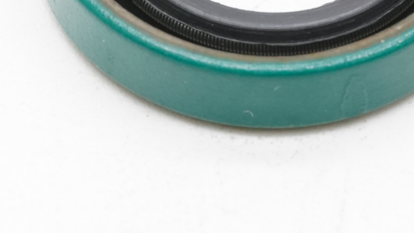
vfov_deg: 4.0
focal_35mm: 300
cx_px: 181
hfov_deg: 7.2
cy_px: -151
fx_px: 3293
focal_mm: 50
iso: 1250
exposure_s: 1/80
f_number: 11
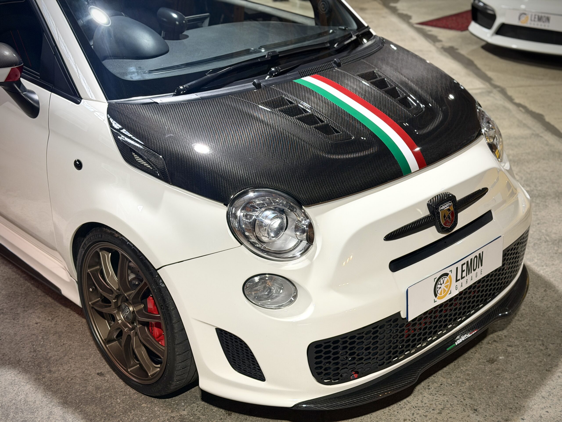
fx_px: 779
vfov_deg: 30.3
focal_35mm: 48
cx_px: 281
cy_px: 211
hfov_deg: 39.7
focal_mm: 6.76
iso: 160
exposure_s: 1/50
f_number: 1.78
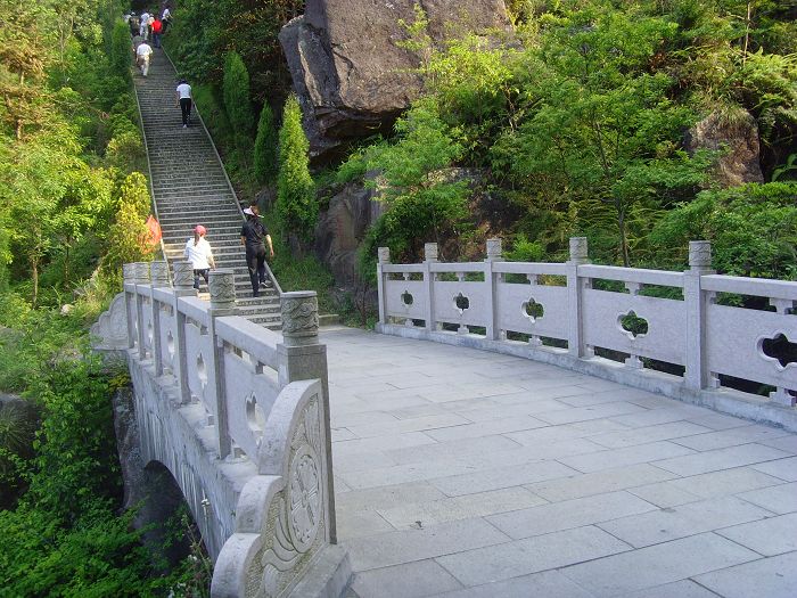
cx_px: 398
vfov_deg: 36.8
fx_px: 898
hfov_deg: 47.9
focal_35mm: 39
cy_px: 299
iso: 80
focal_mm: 6.6
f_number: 3.5
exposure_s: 1/125
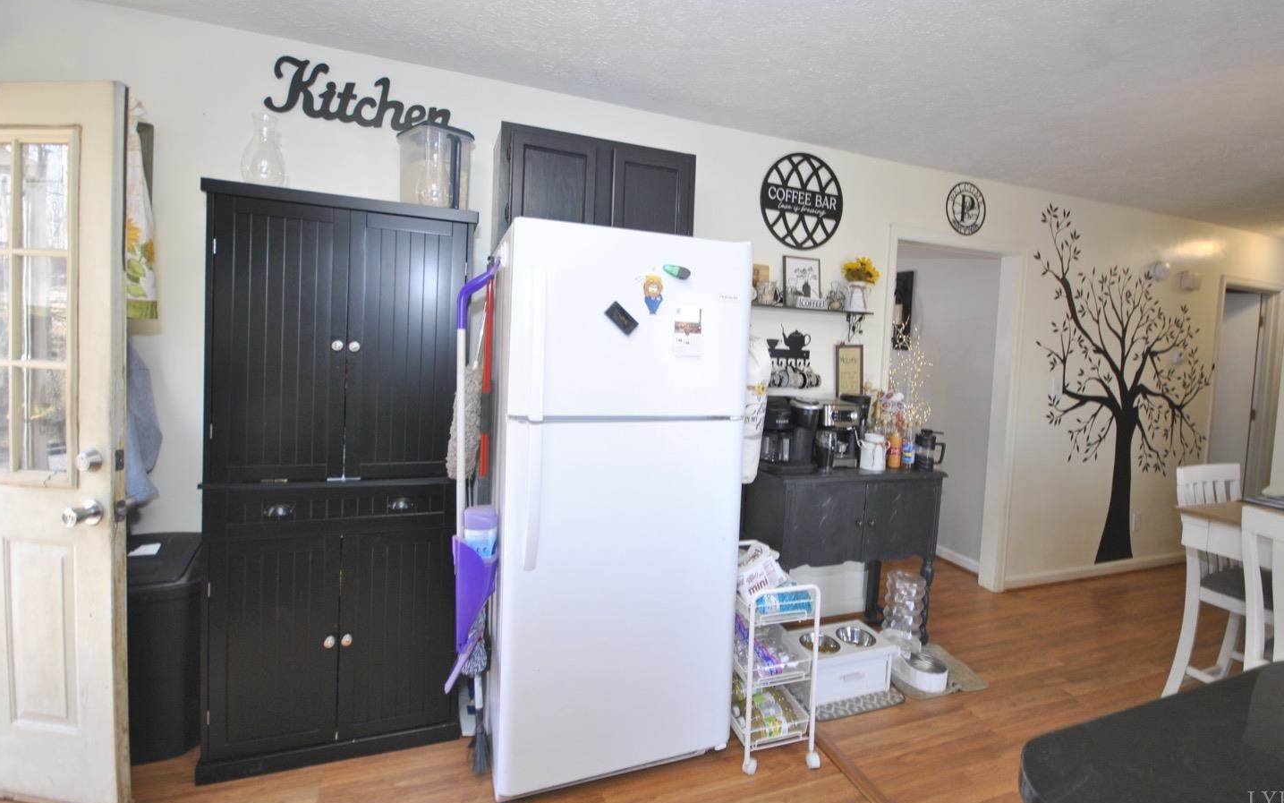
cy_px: 371
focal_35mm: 16
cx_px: 652
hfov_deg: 97.8
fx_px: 560
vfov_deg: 71.2
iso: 250
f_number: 4
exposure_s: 1/30
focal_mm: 10
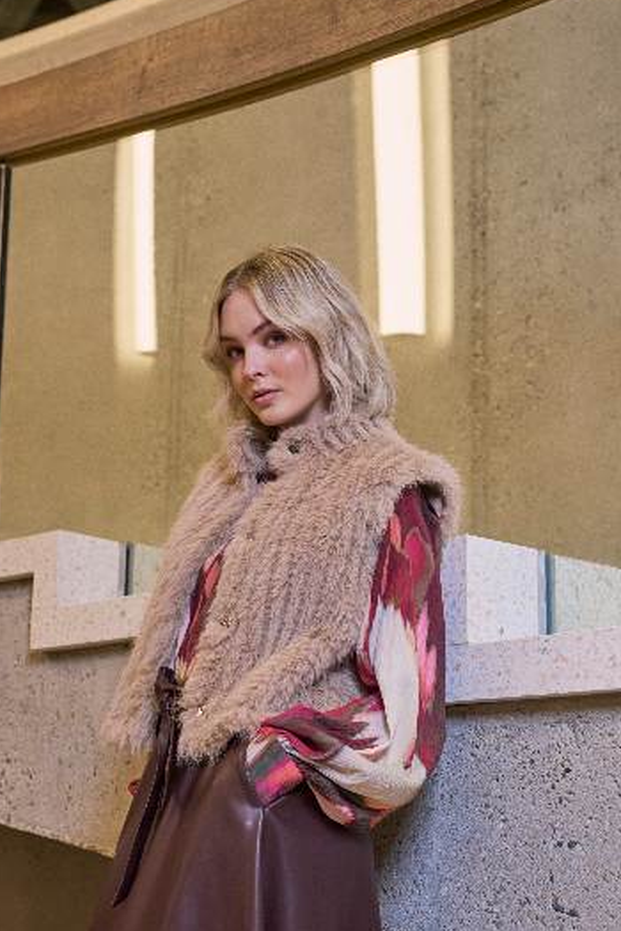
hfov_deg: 26.0
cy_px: 566
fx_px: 1345
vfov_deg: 38.0
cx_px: 271
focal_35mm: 52
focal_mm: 39
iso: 800
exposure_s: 1/125
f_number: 4
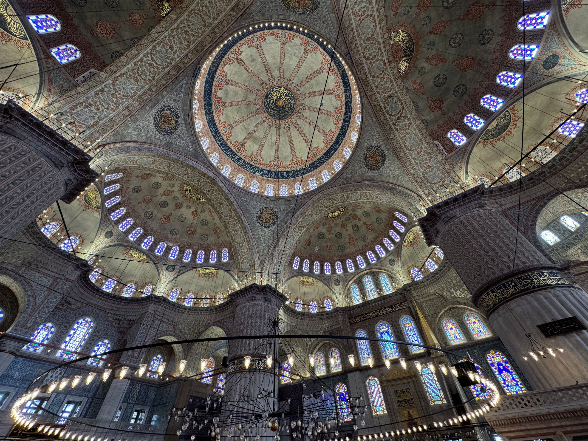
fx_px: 238
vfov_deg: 85.7
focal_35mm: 14
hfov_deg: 102.1
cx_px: 294
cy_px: 220
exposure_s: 1/50
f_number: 2.2
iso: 160
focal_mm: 2.22
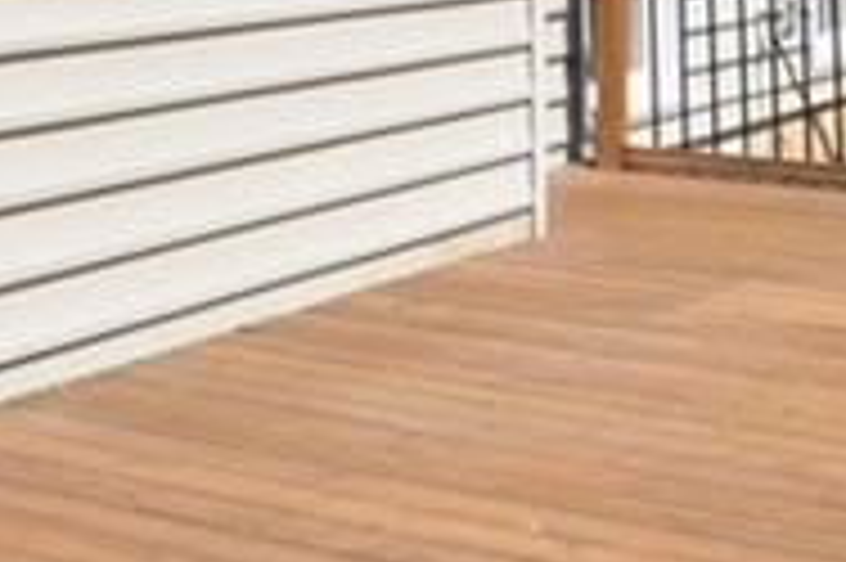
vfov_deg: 15.1
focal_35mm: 87
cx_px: 279
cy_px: -119
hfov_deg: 23.3
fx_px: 2043
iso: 200
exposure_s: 1/500
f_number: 11
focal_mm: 16
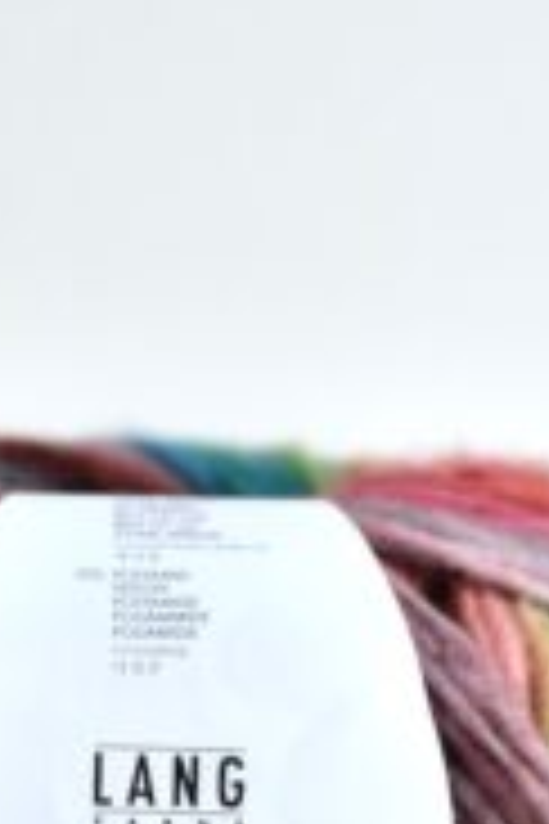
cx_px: 171
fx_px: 4209
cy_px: 1004
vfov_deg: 11.0
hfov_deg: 7.5
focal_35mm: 184
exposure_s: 1/125
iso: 160
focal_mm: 50
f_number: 2.2
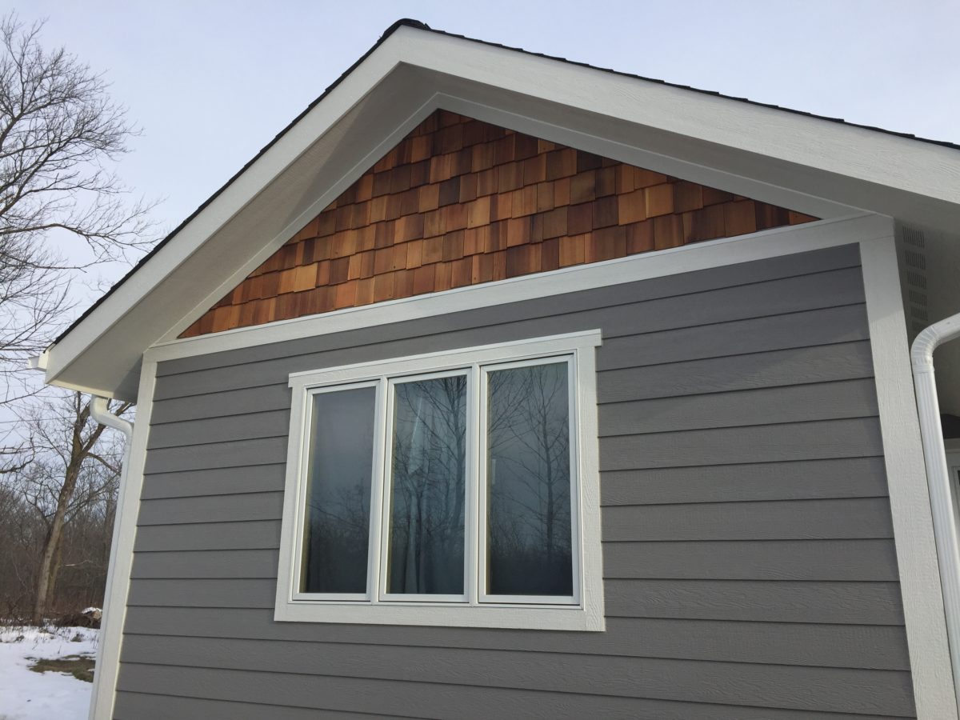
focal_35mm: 29
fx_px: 804
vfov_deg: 48.2
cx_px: 480
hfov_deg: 61.7
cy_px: 360
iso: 32
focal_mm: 4.15
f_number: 2.2
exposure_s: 1/1319
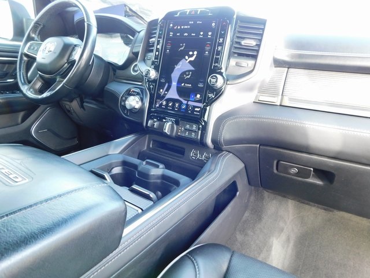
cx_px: 185
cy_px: 139
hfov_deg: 73.9
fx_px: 246
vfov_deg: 58.9
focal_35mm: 23
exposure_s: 1/30
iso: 200
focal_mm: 4
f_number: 3
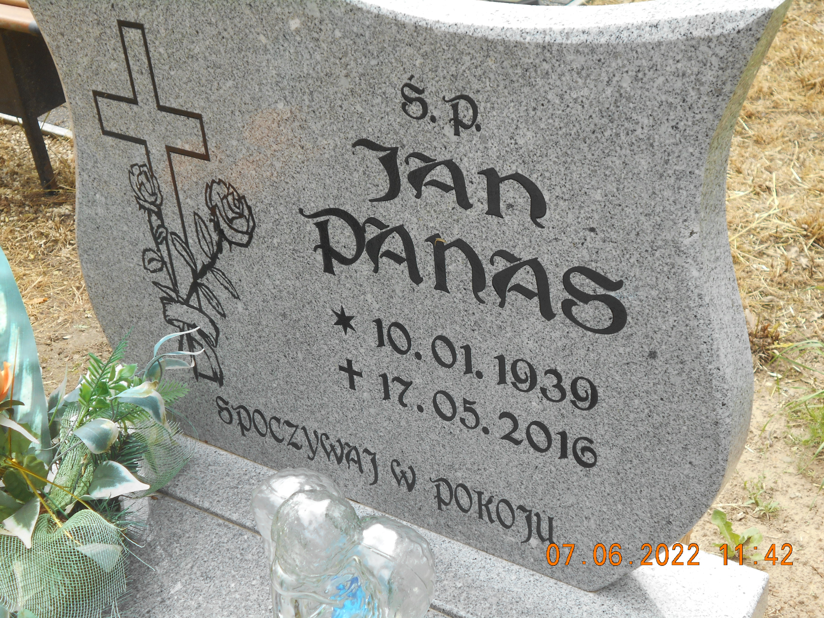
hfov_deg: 38.2
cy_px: 309
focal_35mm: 50
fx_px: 1190
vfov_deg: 29.1
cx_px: 412
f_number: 4.5
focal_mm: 8.8
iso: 80
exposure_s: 1/100
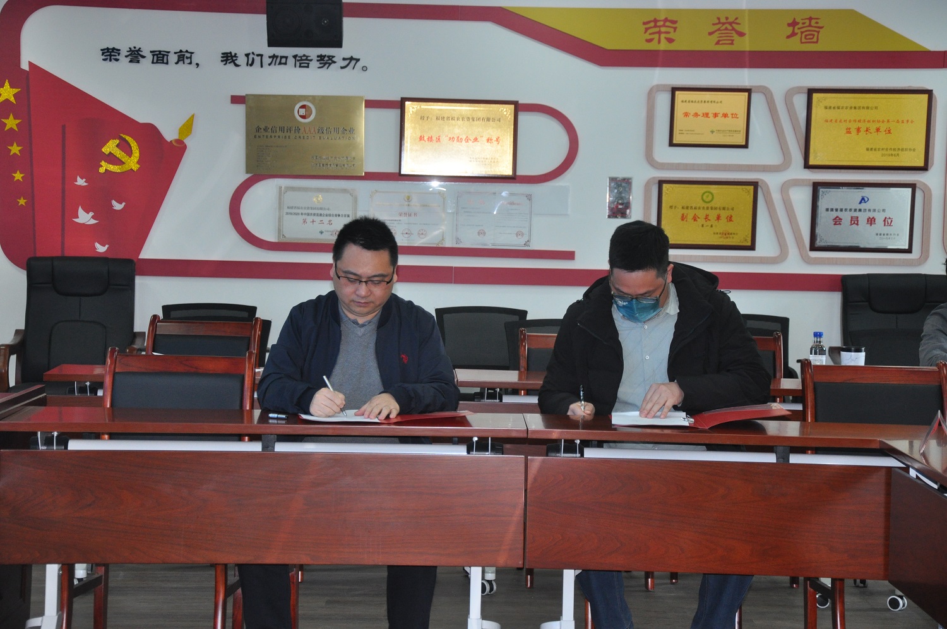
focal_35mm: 87
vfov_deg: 15.7
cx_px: 474
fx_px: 2286
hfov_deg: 23.4
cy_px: 314
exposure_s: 1/60
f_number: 5
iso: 800
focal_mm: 58
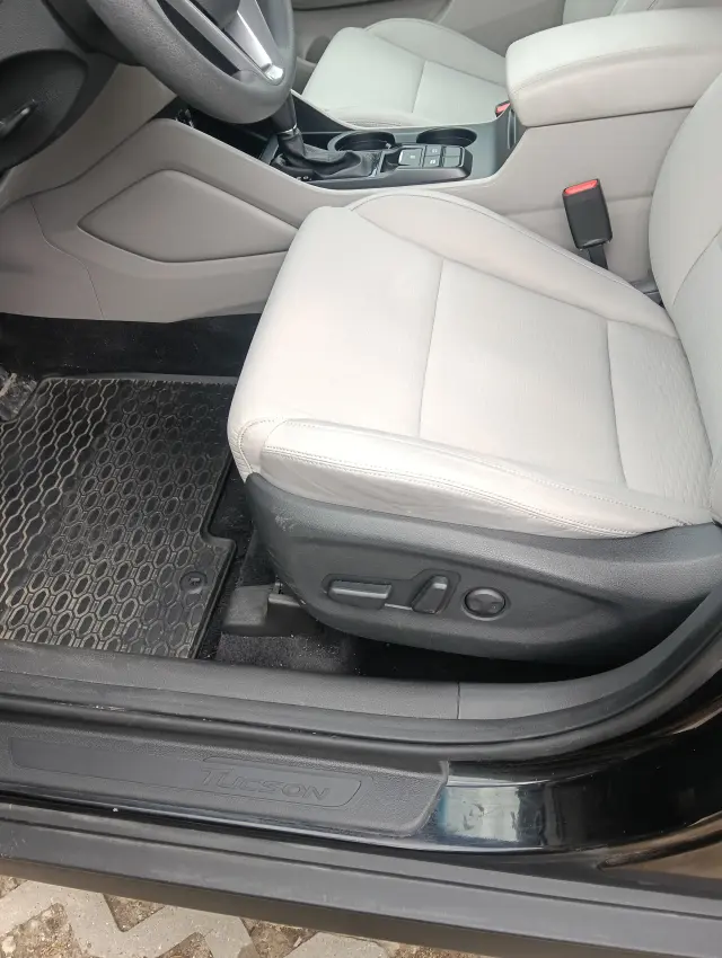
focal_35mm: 27
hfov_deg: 51.5
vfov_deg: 65.2
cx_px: 361
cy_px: 479
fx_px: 749
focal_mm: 3.98
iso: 64
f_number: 1.8
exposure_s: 1/50
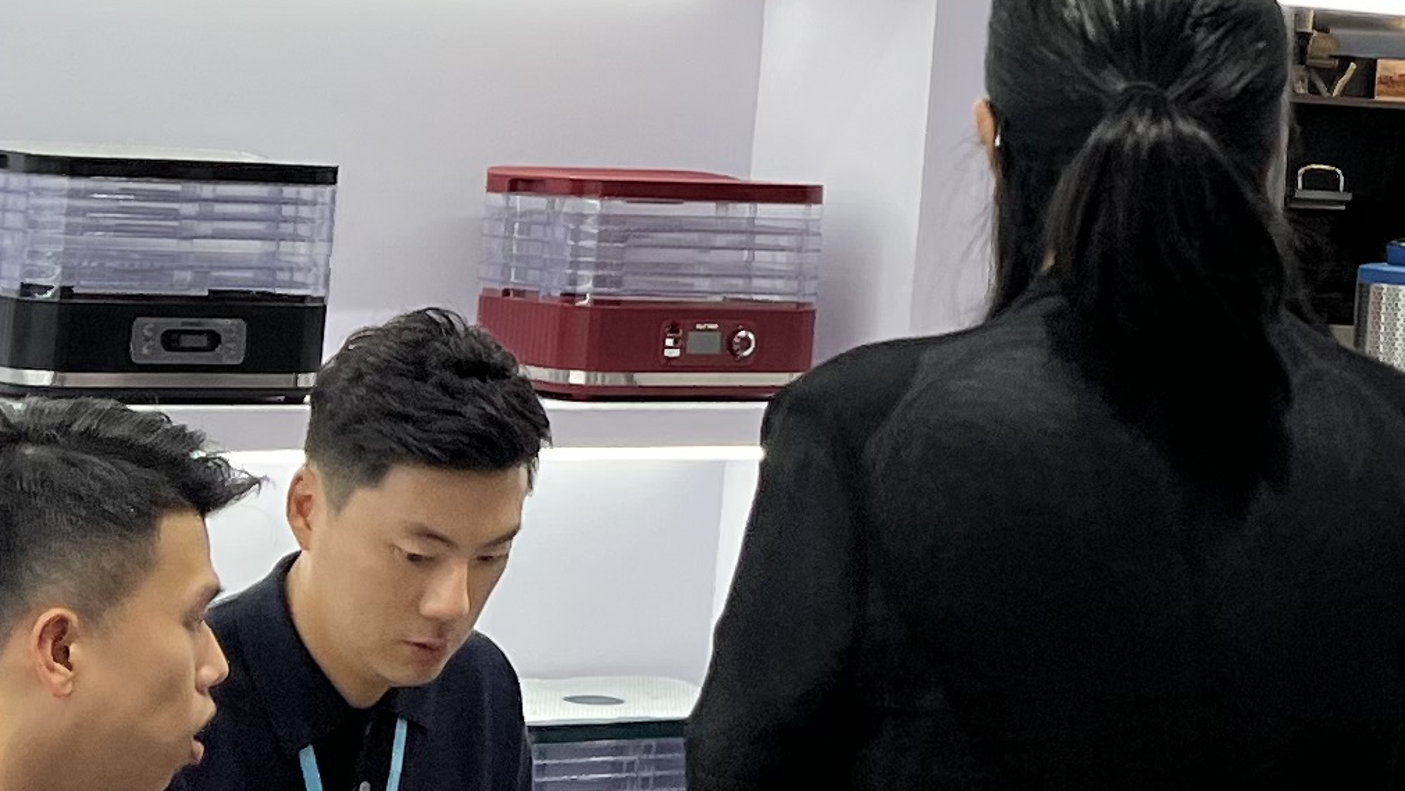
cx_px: 1405
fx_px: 4210
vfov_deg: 10.5
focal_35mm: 113
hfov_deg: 18.5
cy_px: -275
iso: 50
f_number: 1.5
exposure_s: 1/383
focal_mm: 5.7
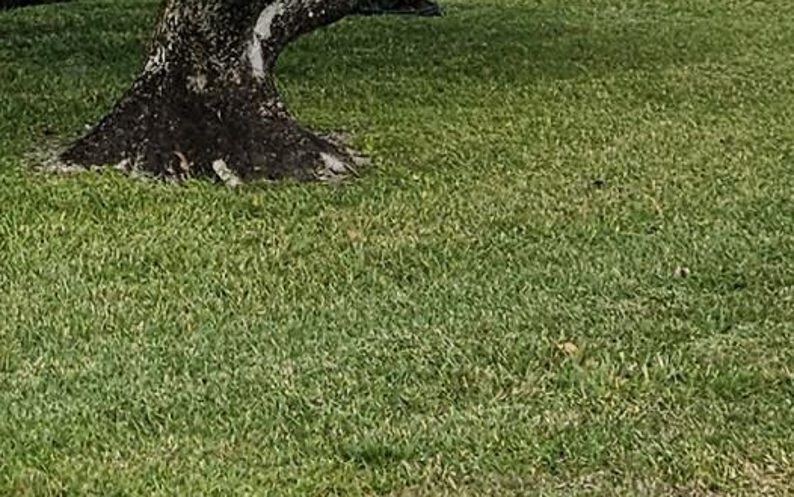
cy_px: -337
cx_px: -237
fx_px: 3008
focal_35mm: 139
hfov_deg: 14.4
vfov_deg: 9.1
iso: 32
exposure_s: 1/1509
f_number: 1.8
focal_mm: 5.4
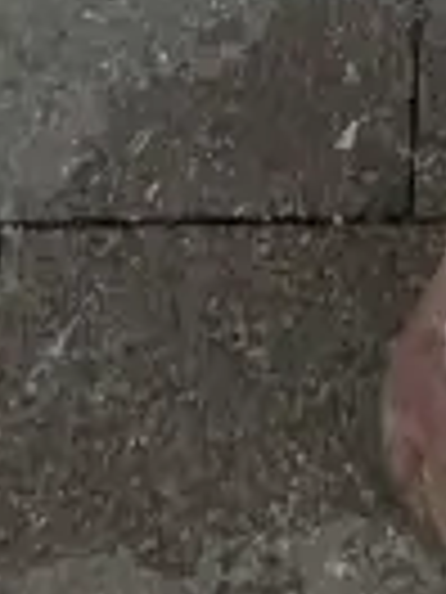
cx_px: 595
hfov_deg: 6.7
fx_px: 3745
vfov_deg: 8.3
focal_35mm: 218
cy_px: -860
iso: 80
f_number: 1.8
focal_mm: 3.99
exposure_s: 1/86
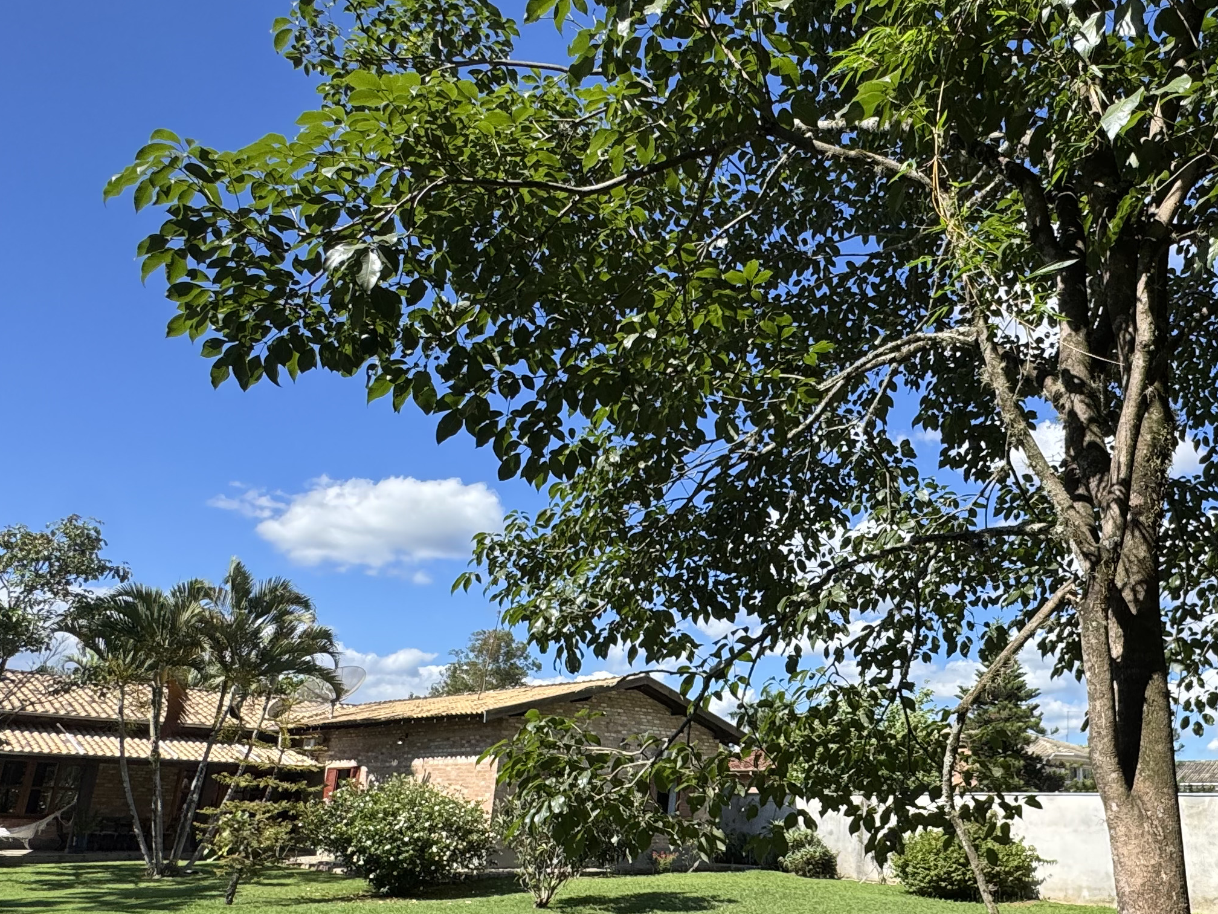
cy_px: 568
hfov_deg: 60.1
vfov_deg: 49.3
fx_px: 985
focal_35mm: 28
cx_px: 910
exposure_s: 1/1299
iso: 50
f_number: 2.2
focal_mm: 2.22
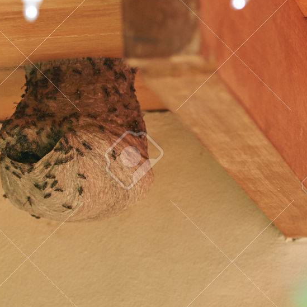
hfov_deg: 5.1
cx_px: 27
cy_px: 137
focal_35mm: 342
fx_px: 3432
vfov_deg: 5.1
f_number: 8
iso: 800
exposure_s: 1/640
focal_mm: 170
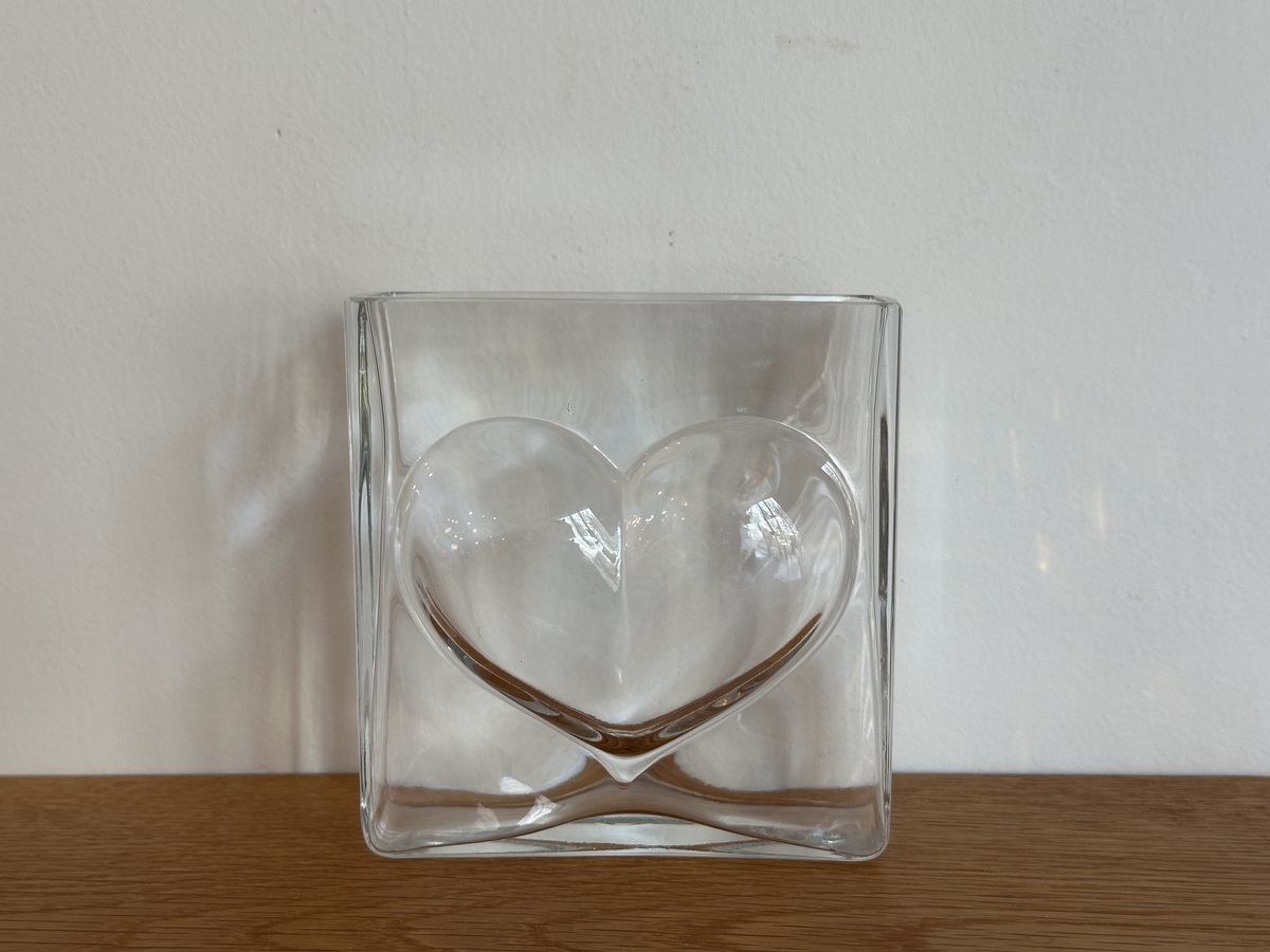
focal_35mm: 48
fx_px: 1761
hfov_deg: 39.7
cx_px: 635
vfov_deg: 30.3
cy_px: 476
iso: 64
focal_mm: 6.86
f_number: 1.78
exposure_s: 1/60
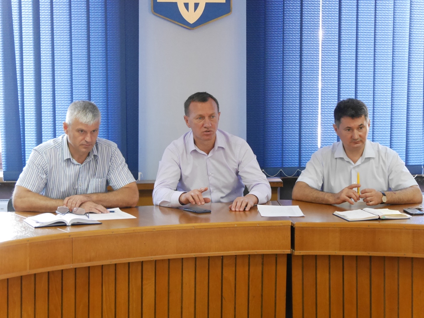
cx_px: 212
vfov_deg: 18.4
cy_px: 159
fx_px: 980
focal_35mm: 80
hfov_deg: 24.4
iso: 3200
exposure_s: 1/60
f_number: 4.7
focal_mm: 40
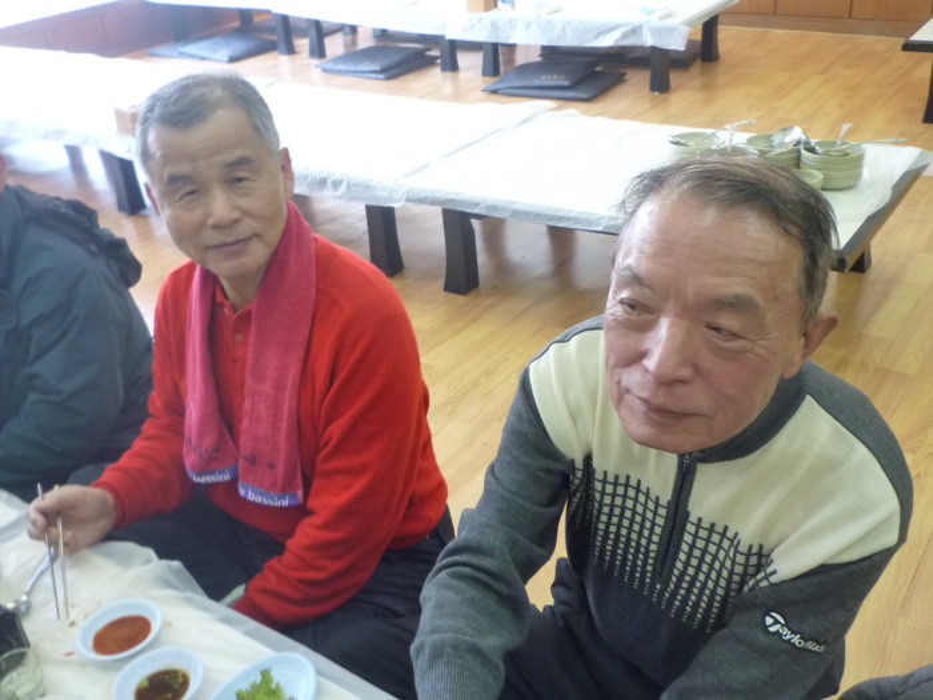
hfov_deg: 52.6
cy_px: 350
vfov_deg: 40.7
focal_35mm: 35
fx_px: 943
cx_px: 466
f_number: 2.8
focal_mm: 4.4
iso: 250
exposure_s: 1/30
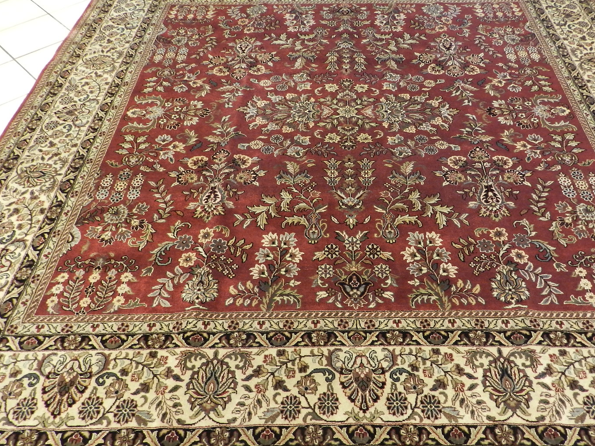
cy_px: 225
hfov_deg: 65.1
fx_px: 464
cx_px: 337
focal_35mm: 27
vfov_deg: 51.3
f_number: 3.4
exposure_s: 1/25
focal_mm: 4
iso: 400
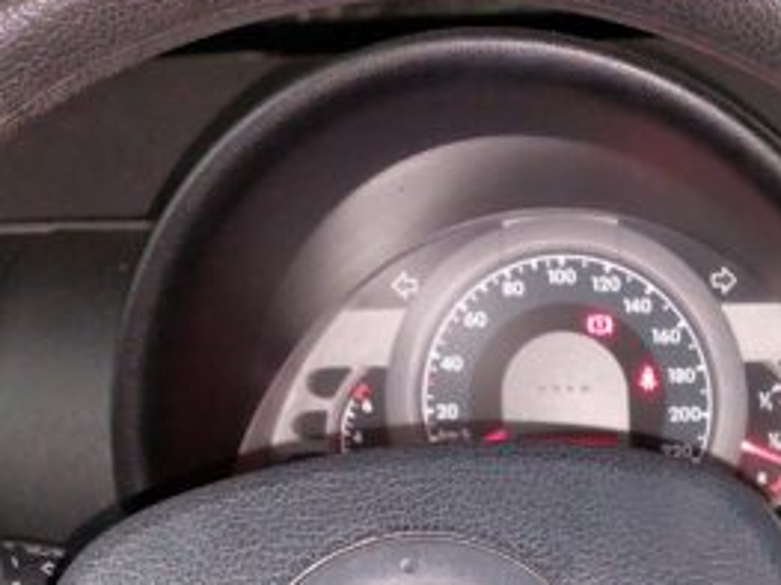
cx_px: 808
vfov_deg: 17.9
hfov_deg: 24.3
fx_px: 1714
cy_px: 802
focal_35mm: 76
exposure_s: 1/60
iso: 320
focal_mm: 5.23
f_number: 1.8
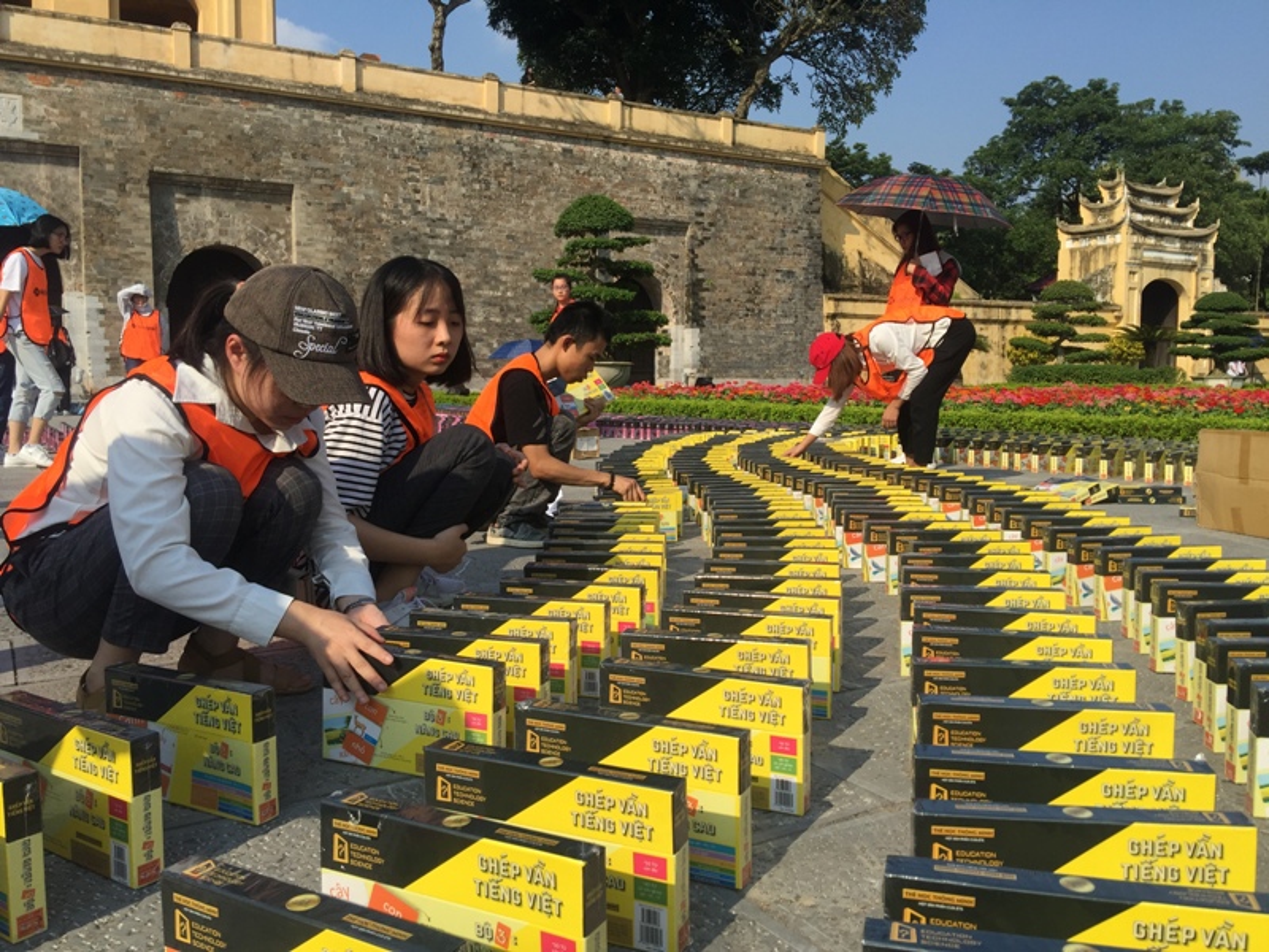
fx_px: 1063
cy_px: 476
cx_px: 634
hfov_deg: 61.7
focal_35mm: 29
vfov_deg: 48.2
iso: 32
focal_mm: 4.15
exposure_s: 1/2326
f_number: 2.2
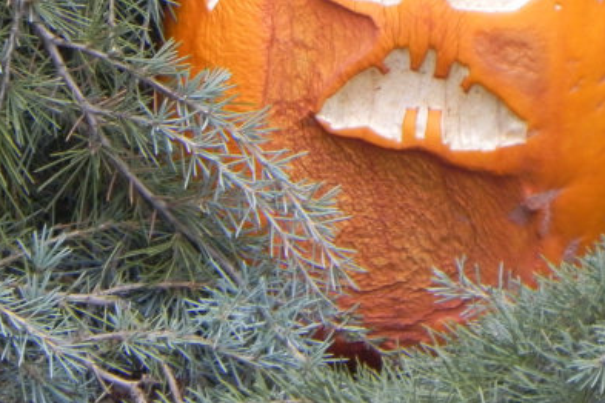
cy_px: 2
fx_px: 10940
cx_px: 416
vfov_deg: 2.1
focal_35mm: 651
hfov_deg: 3.2
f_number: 5
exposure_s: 1/148
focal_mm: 59.9
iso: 160
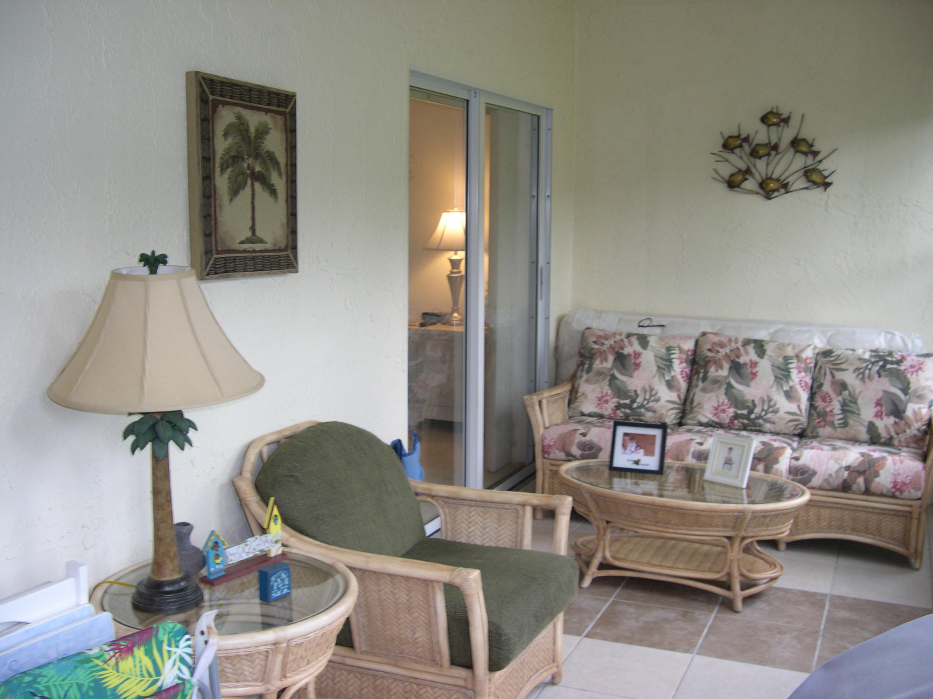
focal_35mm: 38
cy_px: 350
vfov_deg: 37.7
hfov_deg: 49.0
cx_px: 466
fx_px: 1024
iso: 100
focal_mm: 8
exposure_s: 1/34.4
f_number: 2.8
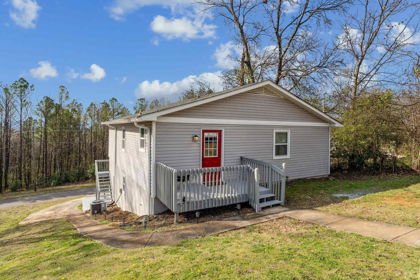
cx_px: 217
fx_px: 232
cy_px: 129
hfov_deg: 84.3
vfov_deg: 62.1
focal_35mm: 20
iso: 400
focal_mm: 15.7
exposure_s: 1/400
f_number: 13
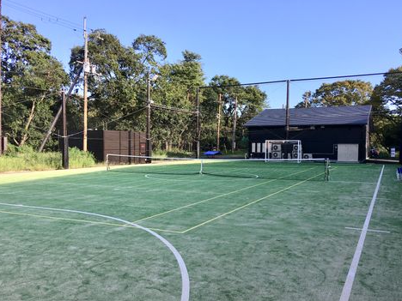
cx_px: 203
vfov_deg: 44.1
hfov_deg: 56.8
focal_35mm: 32
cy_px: 159
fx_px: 372
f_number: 2.2
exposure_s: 1/641
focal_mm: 4.15
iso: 25
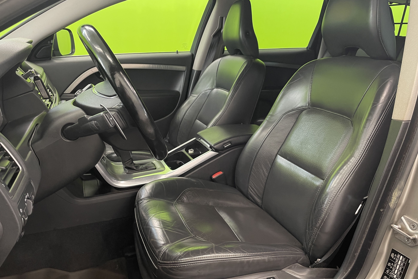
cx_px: 210
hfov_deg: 65.5
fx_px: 325
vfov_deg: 46.4
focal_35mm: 28
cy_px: 145
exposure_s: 1/50
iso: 64
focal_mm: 4.2
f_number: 1.6
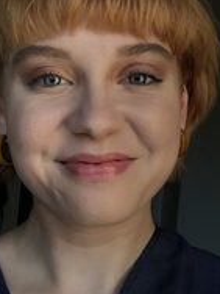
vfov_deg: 28.4
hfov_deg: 21.6
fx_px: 576
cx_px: 97
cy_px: 109
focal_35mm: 68
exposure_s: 1/120
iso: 40
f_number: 2.2
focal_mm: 2.87
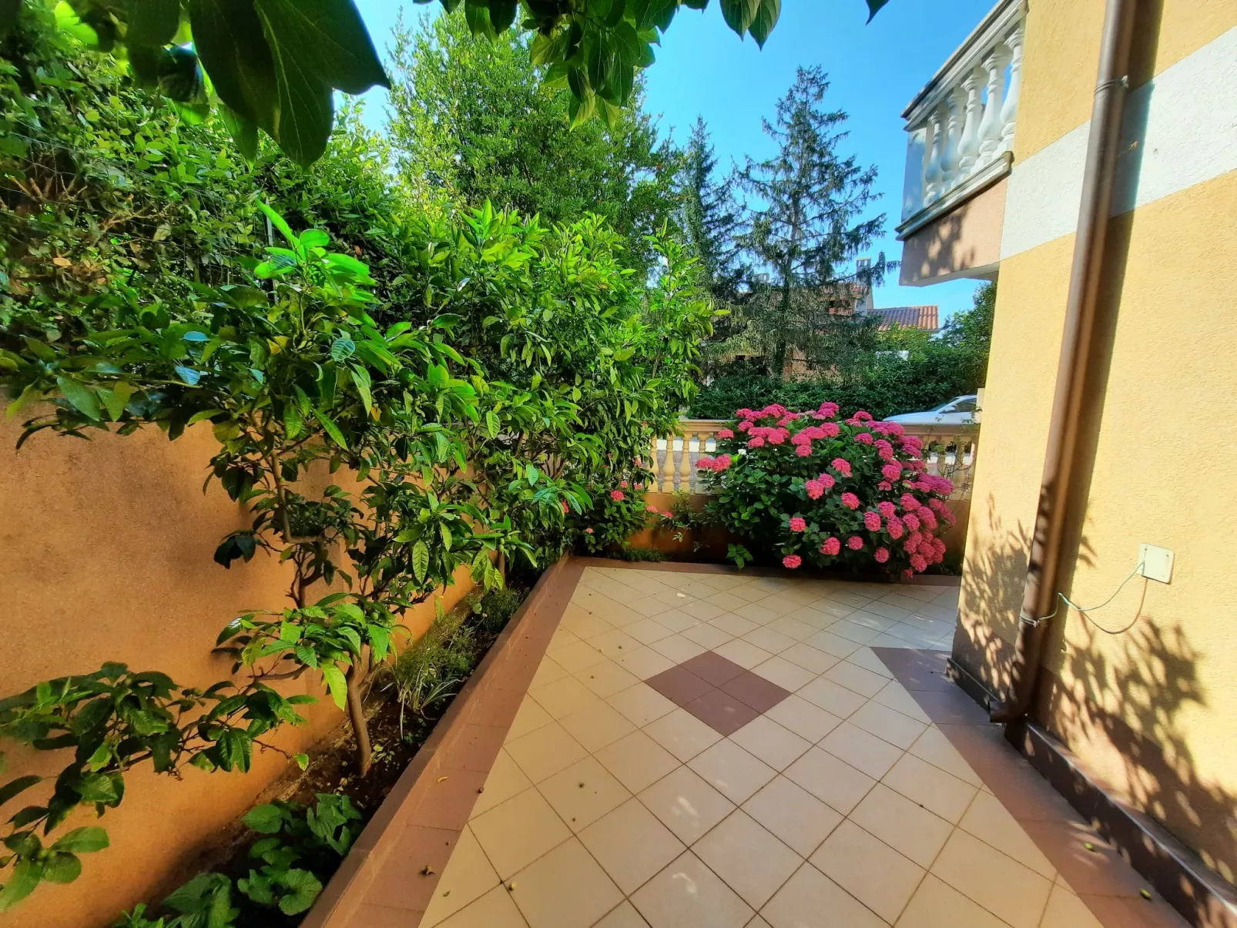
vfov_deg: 89.9
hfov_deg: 106.2
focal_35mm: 13
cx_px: 618
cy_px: 464
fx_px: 465
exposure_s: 1/540
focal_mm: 1.74
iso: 40
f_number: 2.2
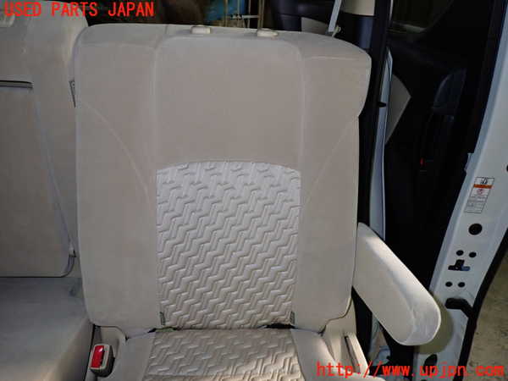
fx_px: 367
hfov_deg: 69.4
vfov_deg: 54.9
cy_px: 190
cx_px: 254
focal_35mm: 25
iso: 400
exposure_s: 1/30
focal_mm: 4.5
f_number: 5.6
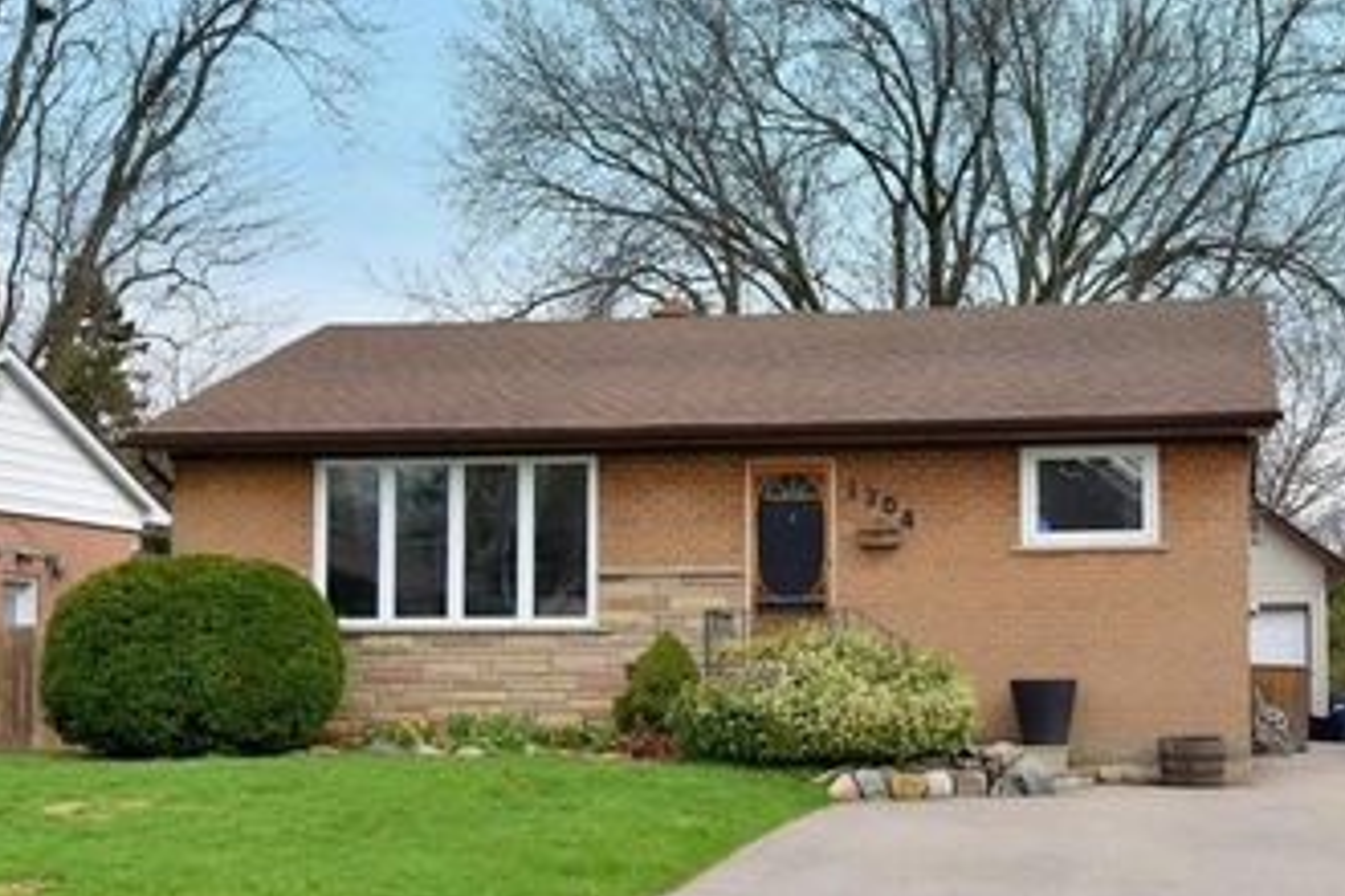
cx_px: 738
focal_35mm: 47
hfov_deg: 41.9
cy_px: 544
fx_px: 1756
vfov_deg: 28.6
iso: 500
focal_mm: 31
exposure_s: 1/500
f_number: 11
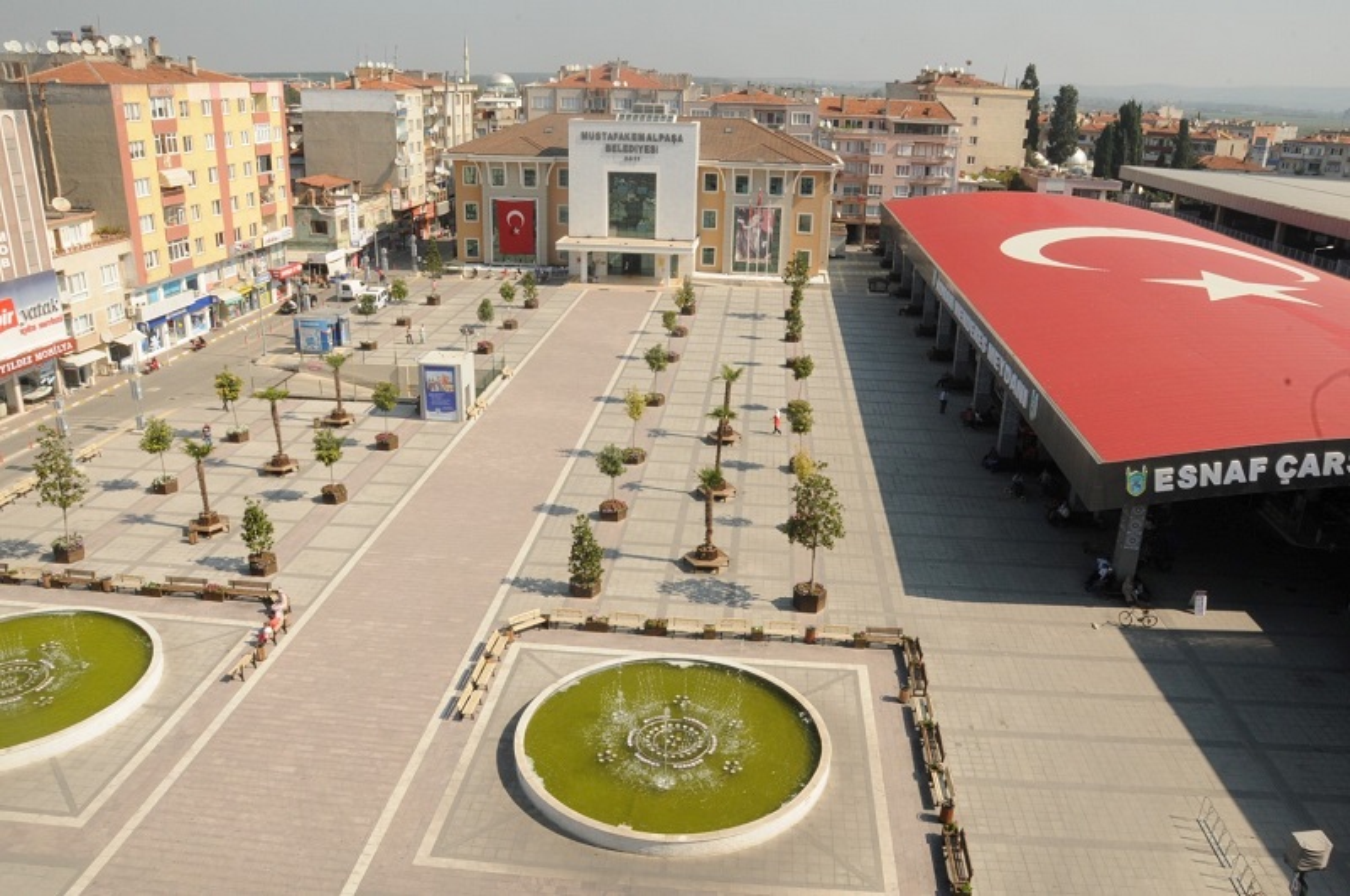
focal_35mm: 27
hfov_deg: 67.5
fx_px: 1011
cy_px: 448
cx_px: 675
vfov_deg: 47.8
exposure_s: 1/160
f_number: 22
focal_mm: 18
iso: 500
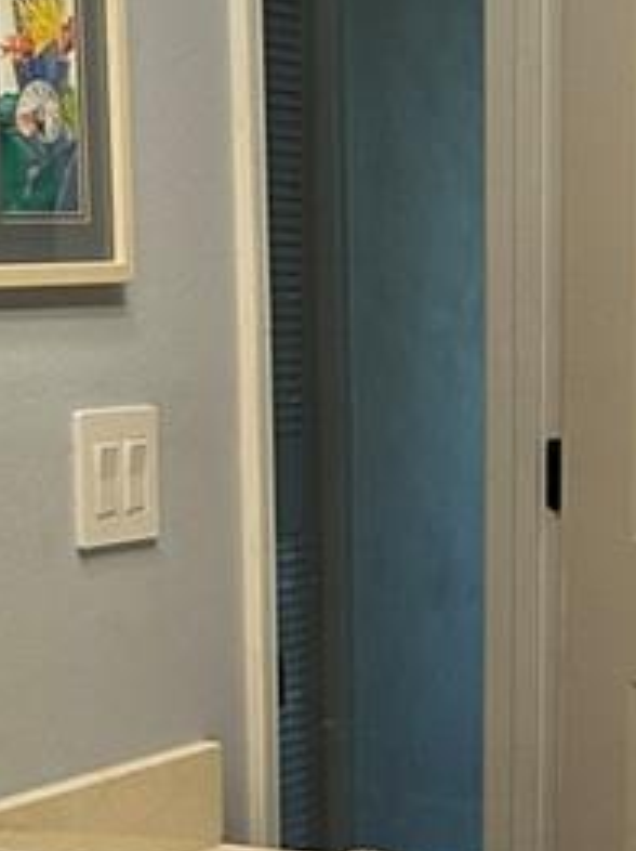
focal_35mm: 110
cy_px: 793
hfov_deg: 13.2
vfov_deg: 17.6
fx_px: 2699
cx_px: 672
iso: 200
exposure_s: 1/120
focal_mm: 6.86
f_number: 1.78
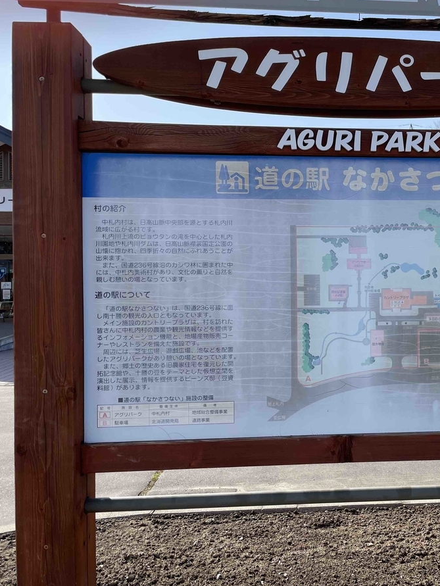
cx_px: 351
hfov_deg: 39.2
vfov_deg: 52.6
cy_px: 295
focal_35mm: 35
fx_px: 593
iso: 32
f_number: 1.6
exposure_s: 1/1916
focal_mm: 4.2
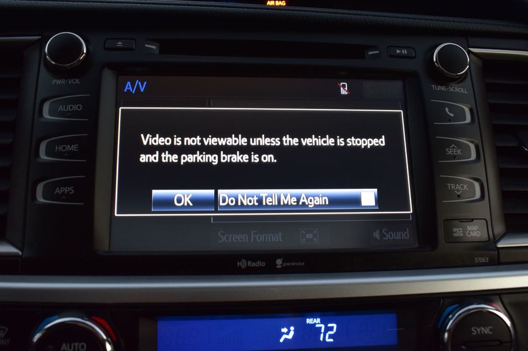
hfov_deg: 53.1
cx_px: 264
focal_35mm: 36
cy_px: 176
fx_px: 528
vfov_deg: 36.8
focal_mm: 24
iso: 720
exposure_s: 1/15
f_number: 6.3
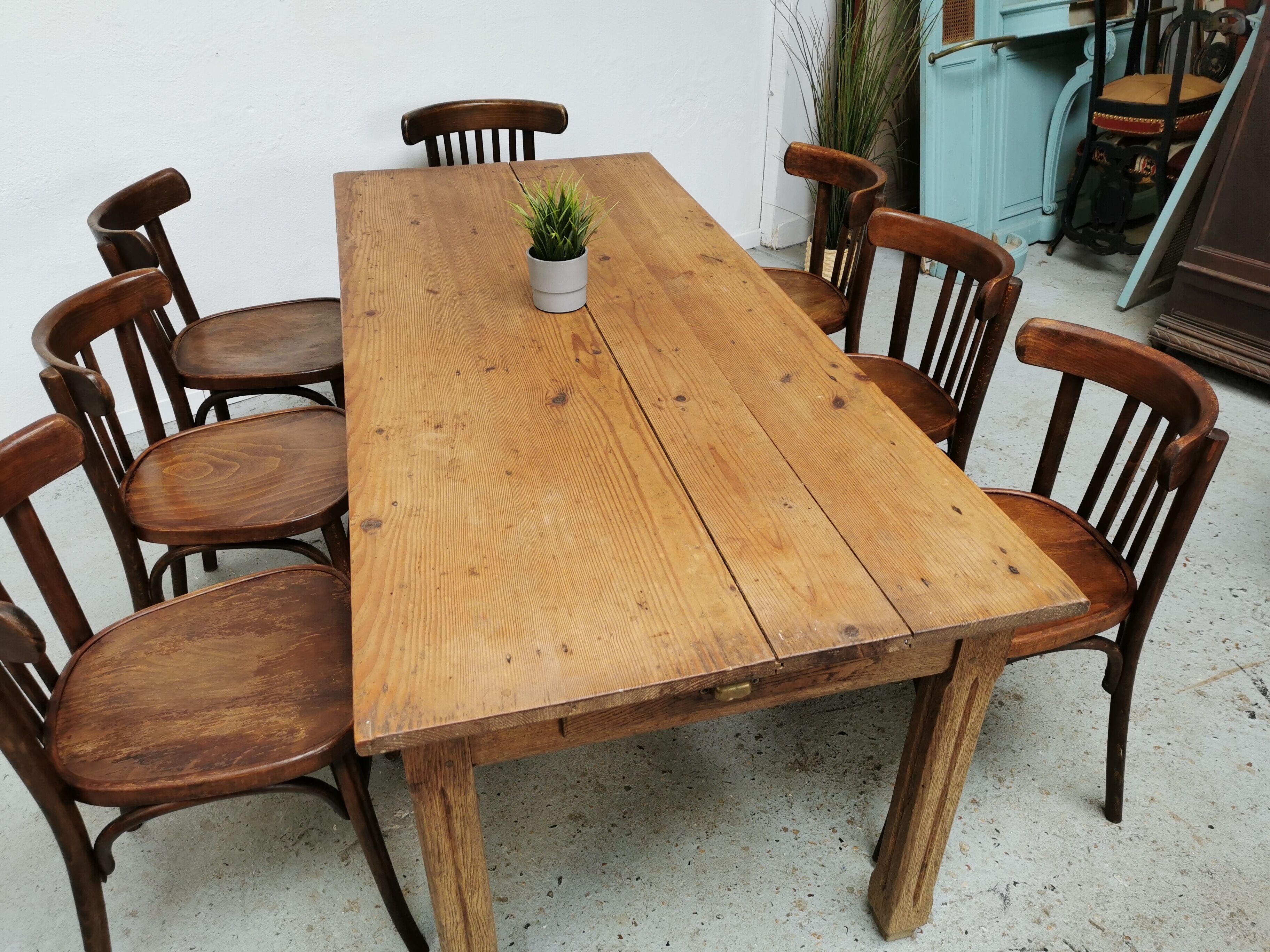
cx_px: 635
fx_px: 991
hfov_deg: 65.3
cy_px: 476
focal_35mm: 27
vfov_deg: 51.4
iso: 64
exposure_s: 1/100
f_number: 1.8
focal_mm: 5.58
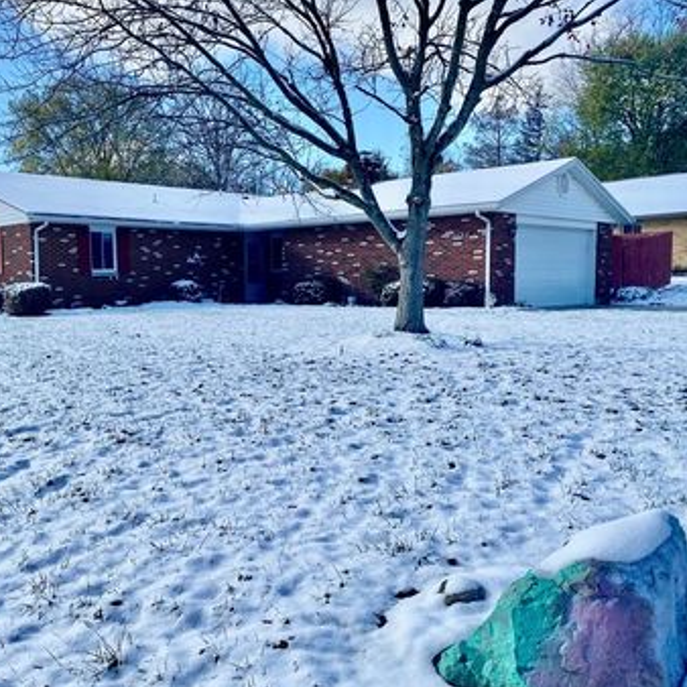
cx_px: 222
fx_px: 763
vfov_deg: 48.4
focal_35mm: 34
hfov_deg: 47.6
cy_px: 359
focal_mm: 4.25
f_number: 1.8
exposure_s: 1/3205
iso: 32
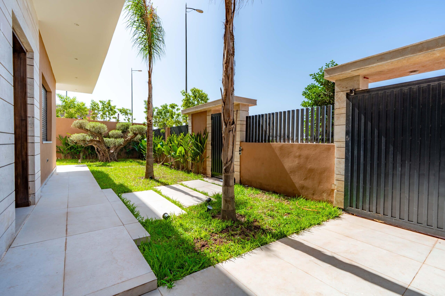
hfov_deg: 96.7
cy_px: 148
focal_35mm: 16
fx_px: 198
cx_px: 222
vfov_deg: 73.8
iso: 200
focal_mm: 16
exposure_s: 1/640
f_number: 14
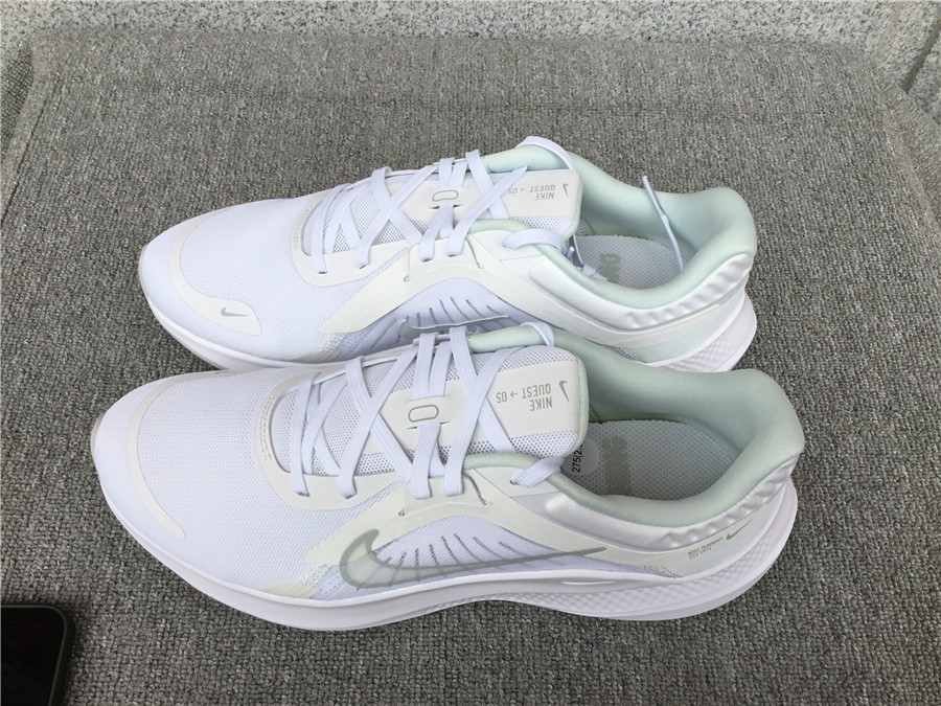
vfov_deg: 45.4
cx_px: 470
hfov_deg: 58.4
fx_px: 843
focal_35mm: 31
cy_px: 353
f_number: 2.4
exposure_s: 1/150
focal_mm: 3.3
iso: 25
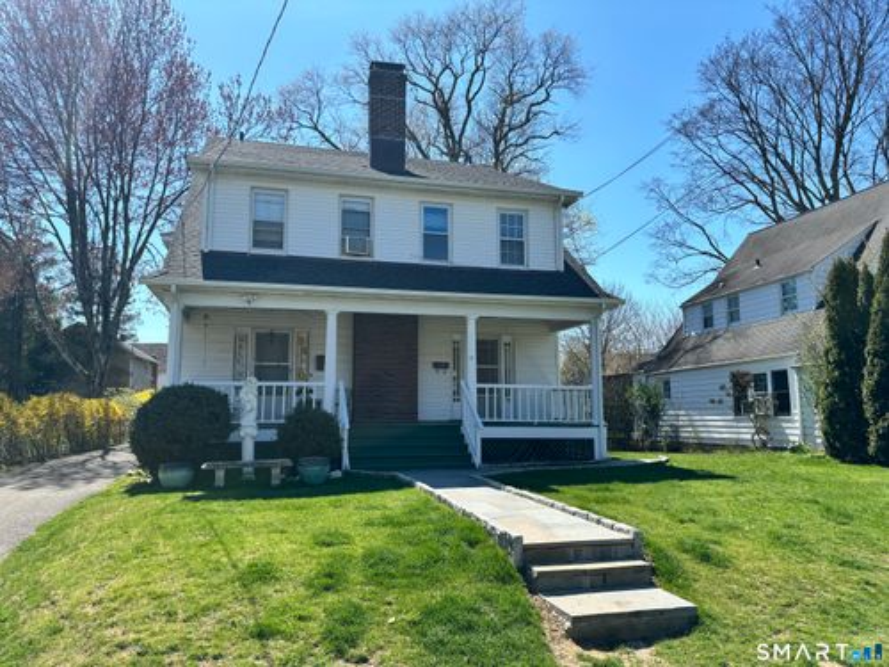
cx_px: 444
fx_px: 668
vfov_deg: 53.1
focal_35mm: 26
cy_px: 334
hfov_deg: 67.3
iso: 50
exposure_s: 1/2105
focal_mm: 5.96
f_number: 1.6
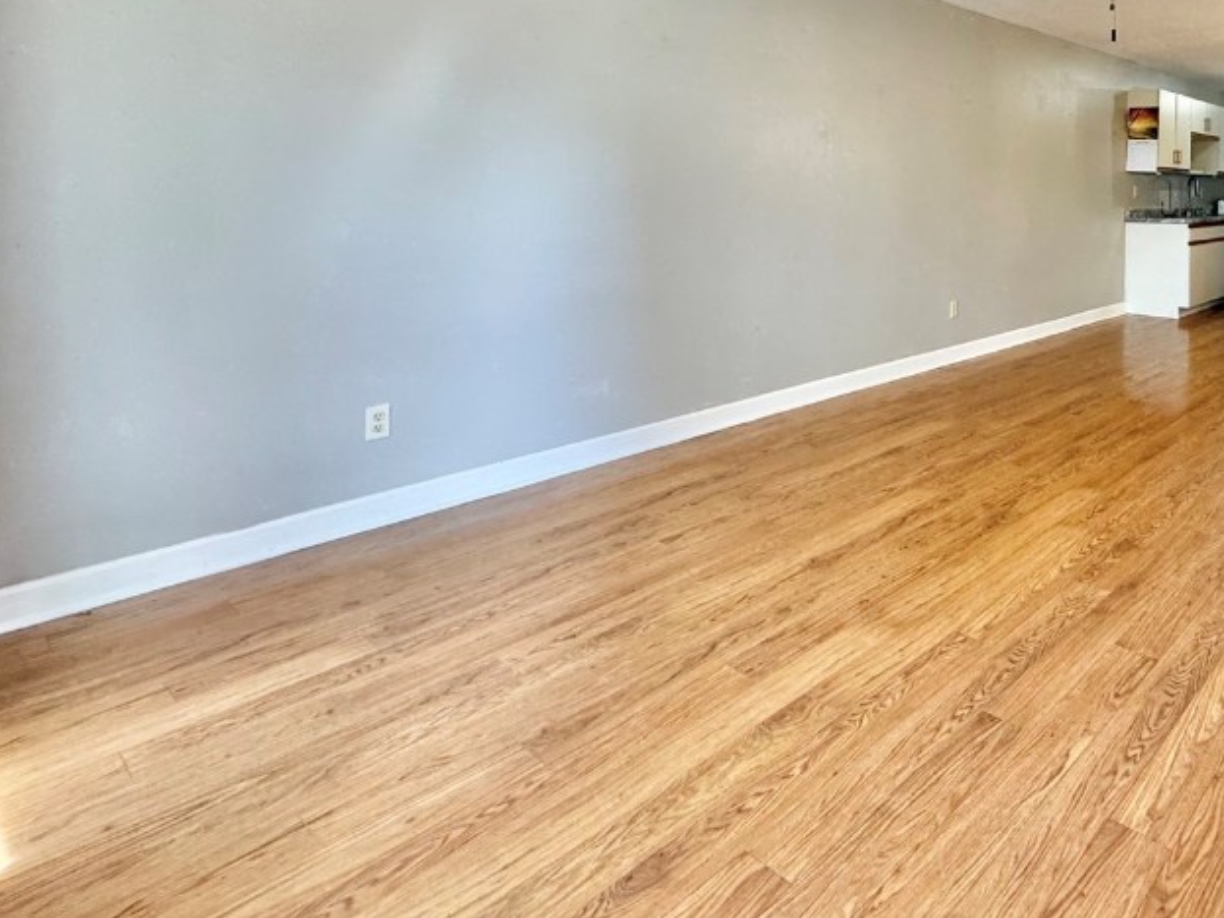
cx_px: 994
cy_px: 197
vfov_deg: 55.1
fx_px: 813
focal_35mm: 23
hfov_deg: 66.5
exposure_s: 1/60
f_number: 2.2
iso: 200
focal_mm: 2.22
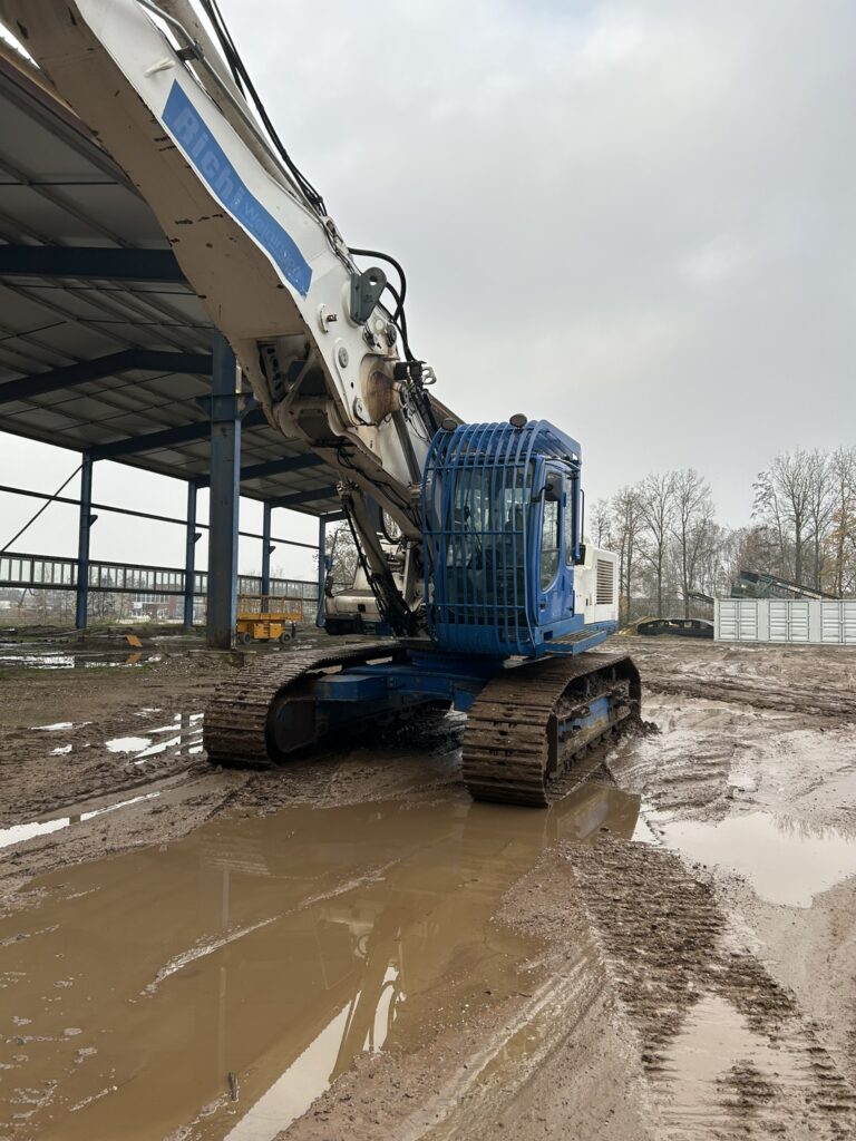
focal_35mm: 26
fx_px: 857
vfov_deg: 67.3
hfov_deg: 53.1
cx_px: 428
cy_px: 570
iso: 50
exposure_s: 1/957
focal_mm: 5.7
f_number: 1.5
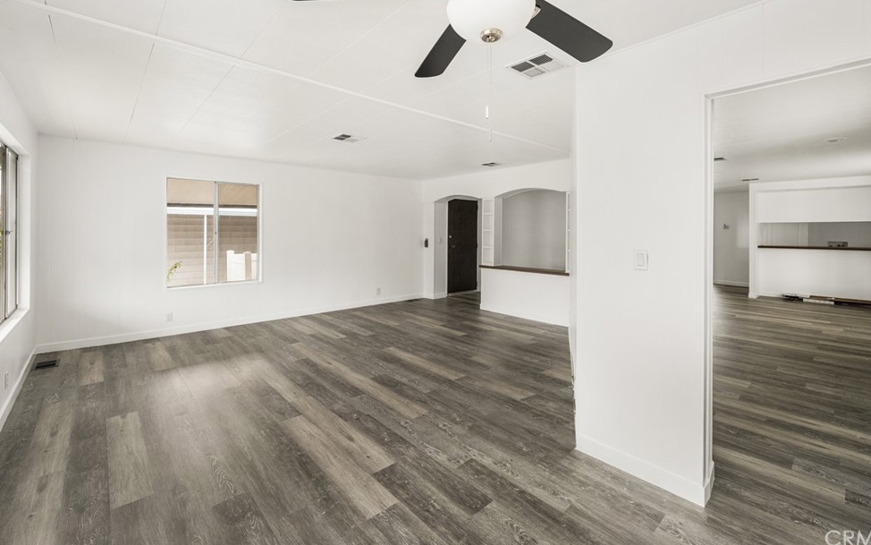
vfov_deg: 74.6
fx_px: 356
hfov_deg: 101.4
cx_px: 449
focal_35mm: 15
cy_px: 246
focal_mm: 14
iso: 100
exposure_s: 1.3
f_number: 5.6
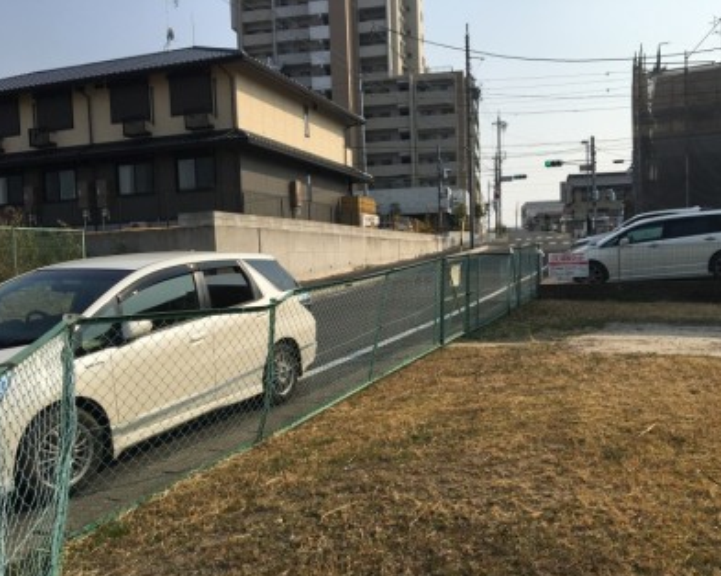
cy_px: 293
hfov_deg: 57.1
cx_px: 387
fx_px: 661
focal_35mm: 31
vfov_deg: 47.1
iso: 25
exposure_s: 1/2564
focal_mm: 4.15
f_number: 2.2
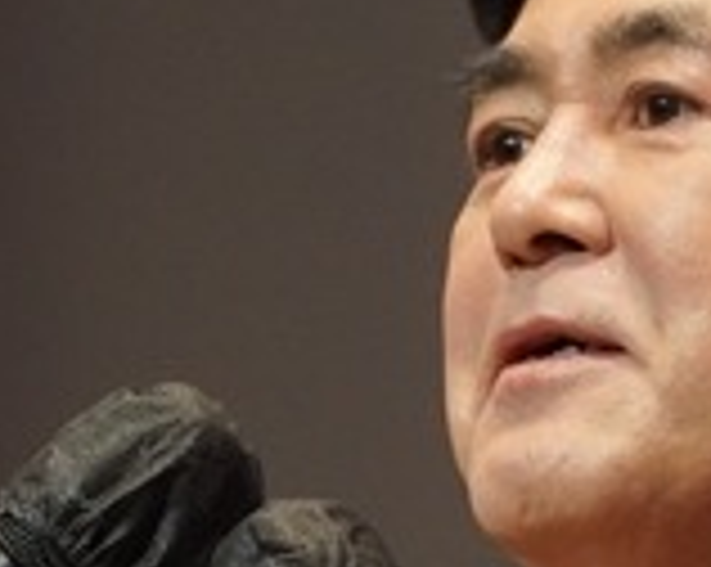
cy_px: 484
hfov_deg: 2.5
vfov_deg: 2.0
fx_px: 16181
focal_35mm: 770
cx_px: 454
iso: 4000
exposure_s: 1/250
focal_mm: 135
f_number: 5.6
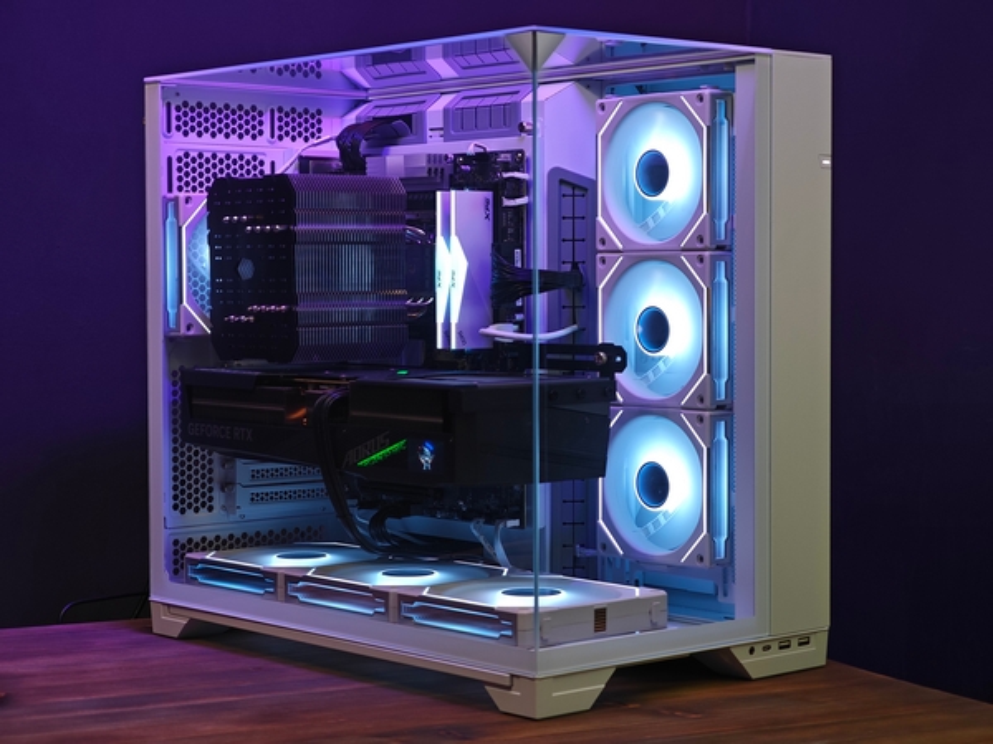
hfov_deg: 26.0
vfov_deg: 19.6
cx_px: 496
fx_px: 2151
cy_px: 372
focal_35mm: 75
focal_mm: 12.28
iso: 100
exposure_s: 1/10
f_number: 1.8
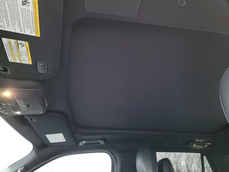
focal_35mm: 24
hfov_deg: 71.6
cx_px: 114
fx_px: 159
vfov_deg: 56.8
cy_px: 86
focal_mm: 6.7
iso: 3046
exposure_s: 1/59
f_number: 1.8
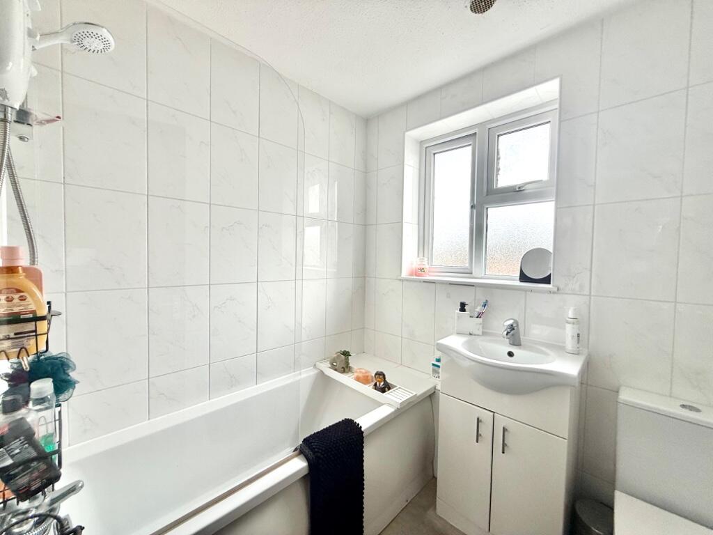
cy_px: 268
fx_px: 288
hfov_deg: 102.1
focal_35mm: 14
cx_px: 356
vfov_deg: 85.7
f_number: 2.2
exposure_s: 1/153
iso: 50
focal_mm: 2.22
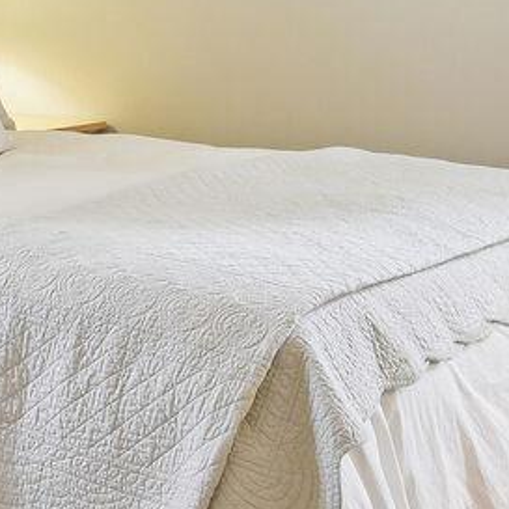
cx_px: -311
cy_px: 67
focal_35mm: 86
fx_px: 1431
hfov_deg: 17.6
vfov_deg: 19.8
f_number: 8
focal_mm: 16
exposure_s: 1/5
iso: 400
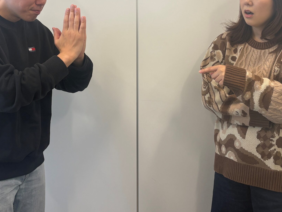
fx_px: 334
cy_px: 66
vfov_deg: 34.7
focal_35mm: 41
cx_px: 129
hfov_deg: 45.7
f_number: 1.6
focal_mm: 5.96
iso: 50
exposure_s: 1/122
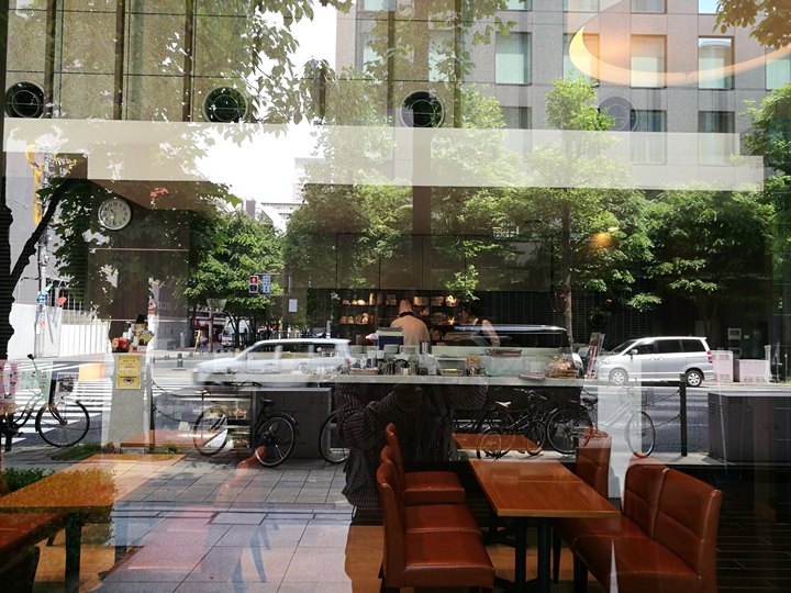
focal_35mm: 27
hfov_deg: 65.3
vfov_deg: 51.4
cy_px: 296
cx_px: 396
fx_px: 617
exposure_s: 1/60
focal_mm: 4.5
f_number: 2.2
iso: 80
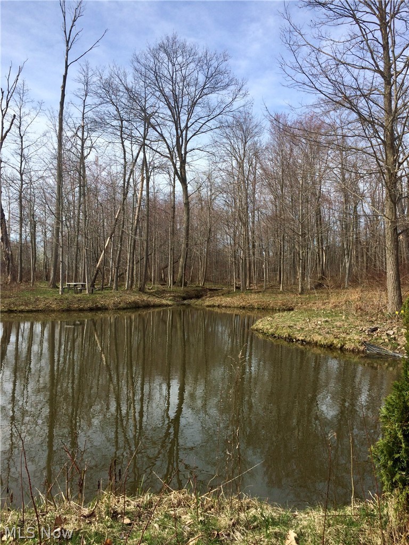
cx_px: 204
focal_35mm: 29
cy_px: 272
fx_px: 457
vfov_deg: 61.7
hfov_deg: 48.2
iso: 32
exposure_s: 1/1466
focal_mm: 4.15
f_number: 2.2
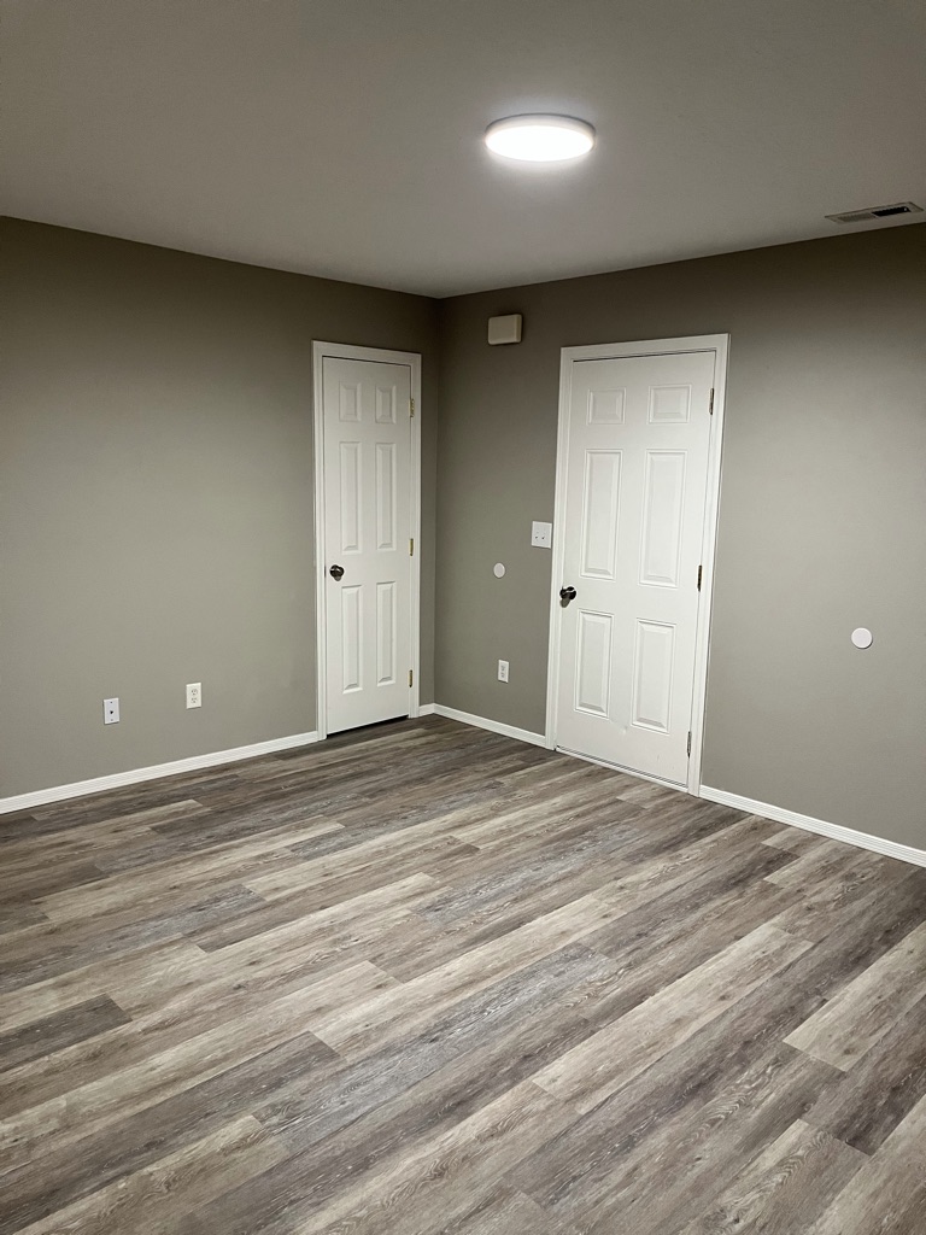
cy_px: 618
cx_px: 463
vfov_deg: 67.3
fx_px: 927
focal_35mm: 26
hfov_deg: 53.1
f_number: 1.6
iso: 320
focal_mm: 5.1
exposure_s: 1/60
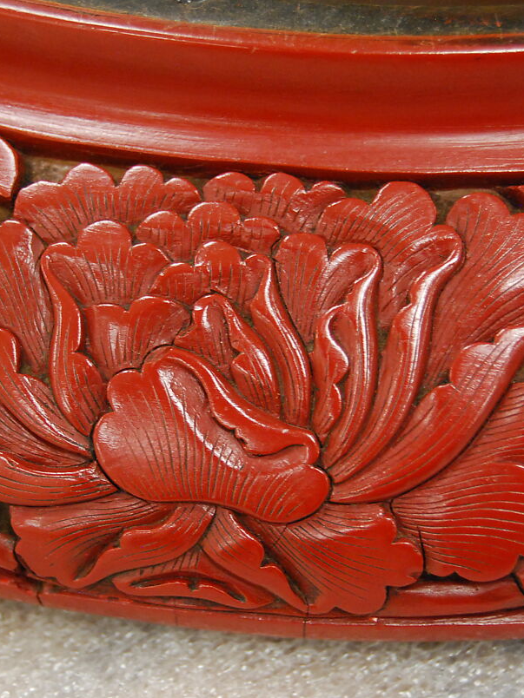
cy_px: 349
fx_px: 2396
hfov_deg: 12.5
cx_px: 293
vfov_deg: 16.6
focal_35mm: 119
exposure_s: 1/30
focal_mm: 55
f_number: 5.6
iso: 1250
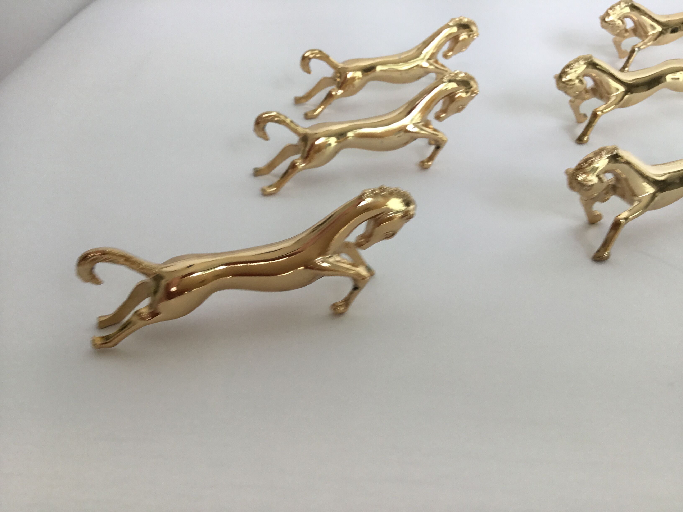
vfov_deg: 45.4
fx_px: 612
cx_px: 342
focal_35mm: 31
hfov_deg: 58.4
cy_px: 256
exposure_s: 1/100
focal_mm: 3.3
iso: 40
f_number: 2.4
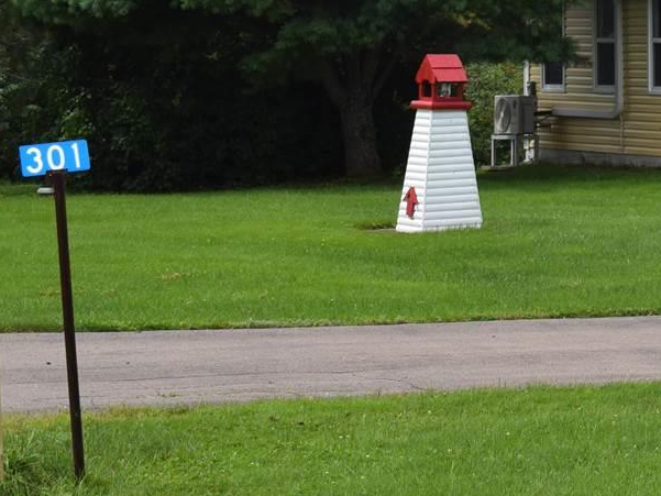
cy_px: -138
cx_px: 1078
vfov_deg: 8.8
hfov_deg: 11.2
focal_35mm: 167
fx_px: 3190
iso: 100
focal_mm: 34
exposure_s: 1/200
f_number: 11
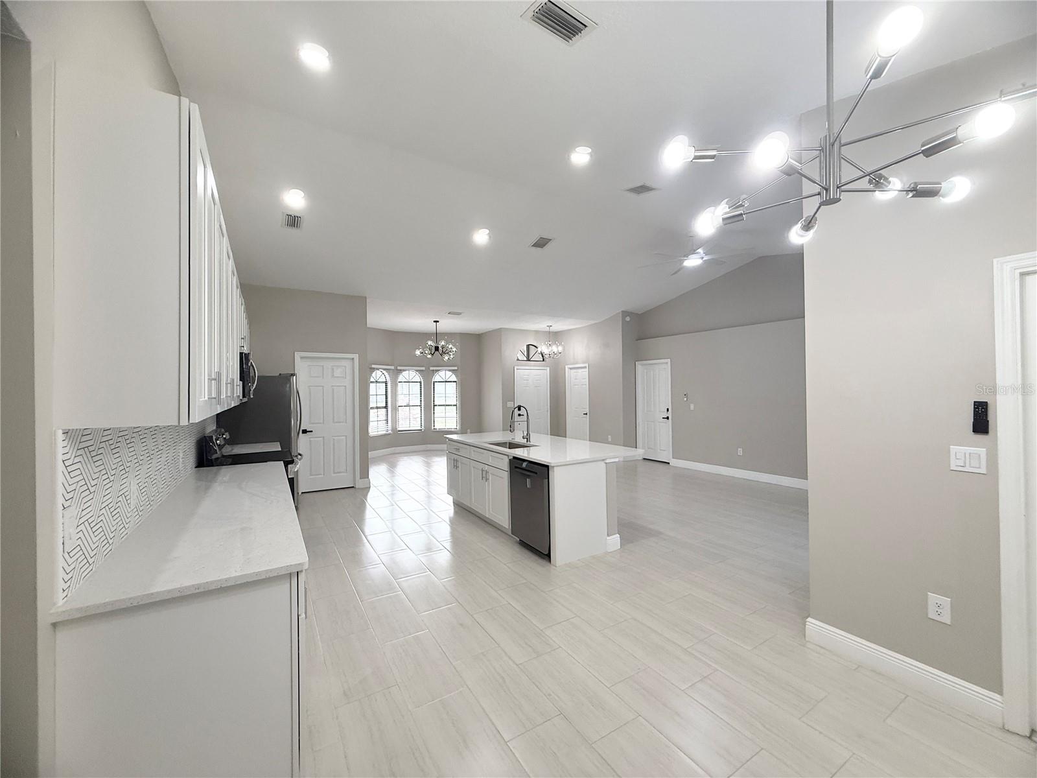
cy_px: 389
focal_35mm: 14
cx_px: 518
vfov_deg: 85.7
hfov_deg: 102.1
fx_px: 419
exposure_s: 1/120
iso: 125
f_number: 2.2
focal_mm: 2.22
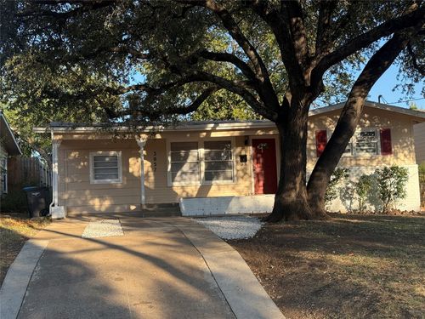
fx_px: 589
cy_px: 160
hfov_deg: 39.7
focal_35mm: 48
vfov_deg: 30.3
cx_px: 212
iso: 80
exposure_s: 1/1013
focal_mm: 6.76
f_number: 1.78
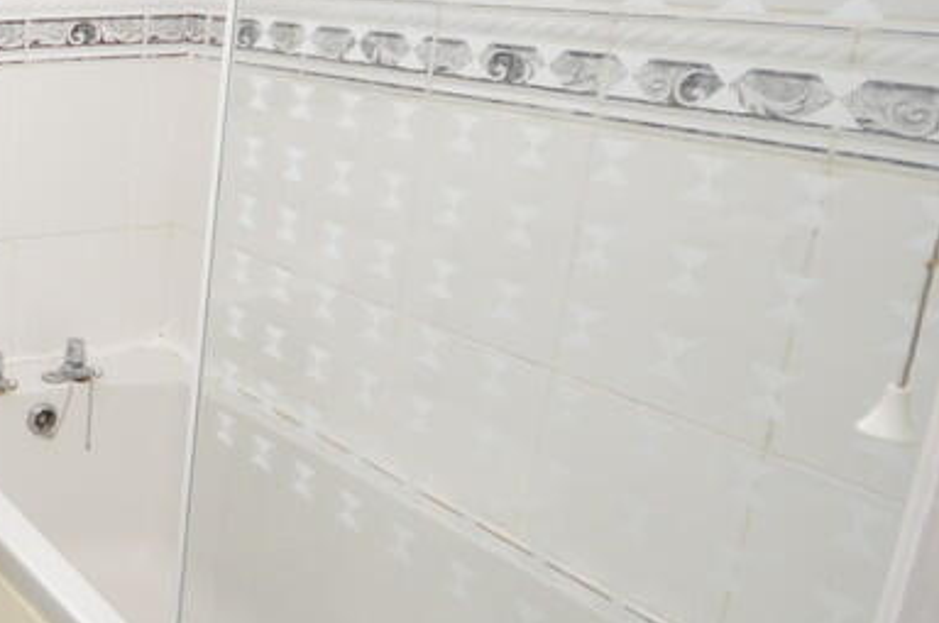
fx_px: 1042
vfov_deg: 33.0
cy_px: 211
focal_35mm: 40
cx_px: -232
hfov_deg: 35.8
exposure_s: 1/60
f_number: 4
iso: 400
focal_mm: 10
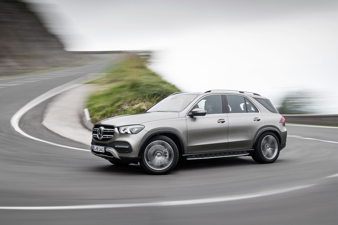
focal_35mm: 42
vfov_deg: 31.9
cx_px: 169
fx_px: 394
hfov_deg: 46.4
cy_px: 112
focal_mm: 42
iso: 31
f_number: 13
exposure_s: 3
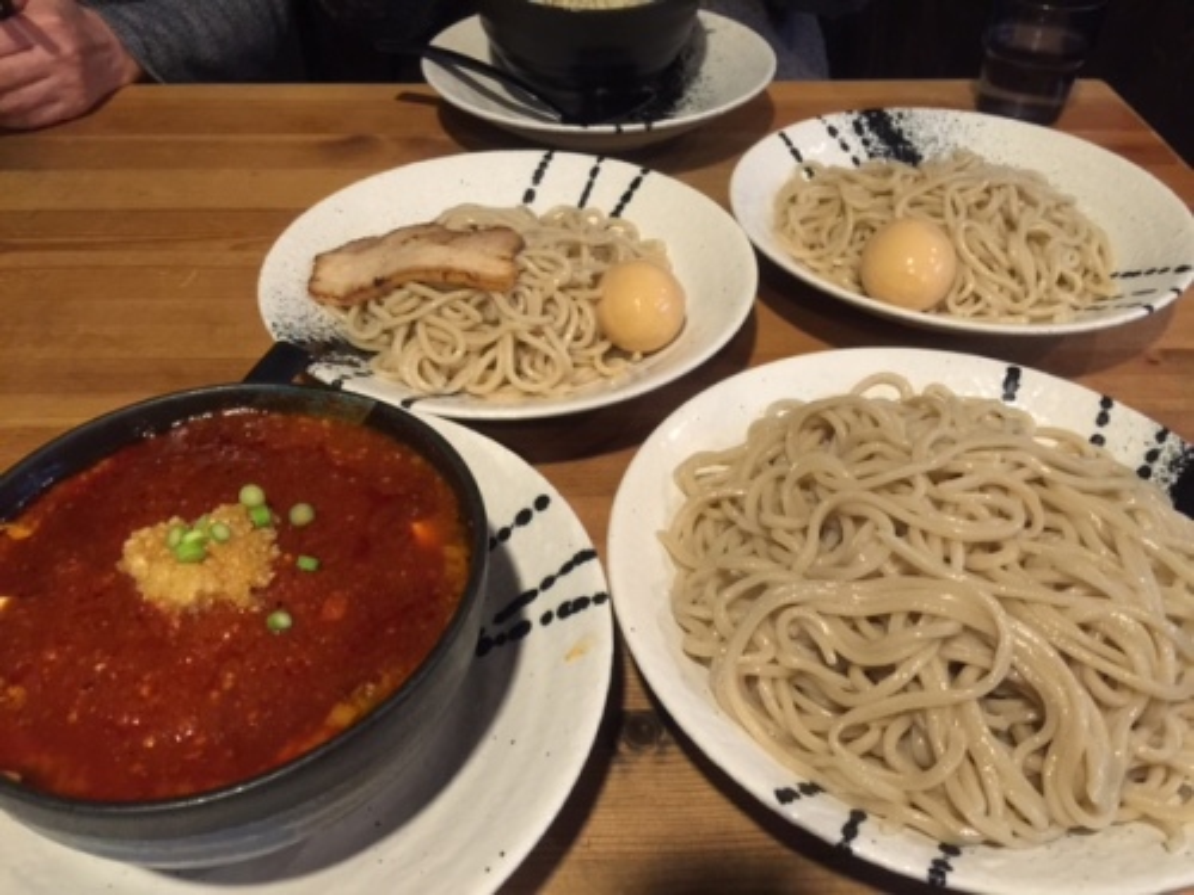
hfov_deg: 61.7
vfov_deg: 48.2
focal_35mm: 29
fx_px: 1000
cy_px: 448
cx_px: 597
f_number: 2.2
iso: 125
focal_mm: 4.15
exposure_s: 1/15
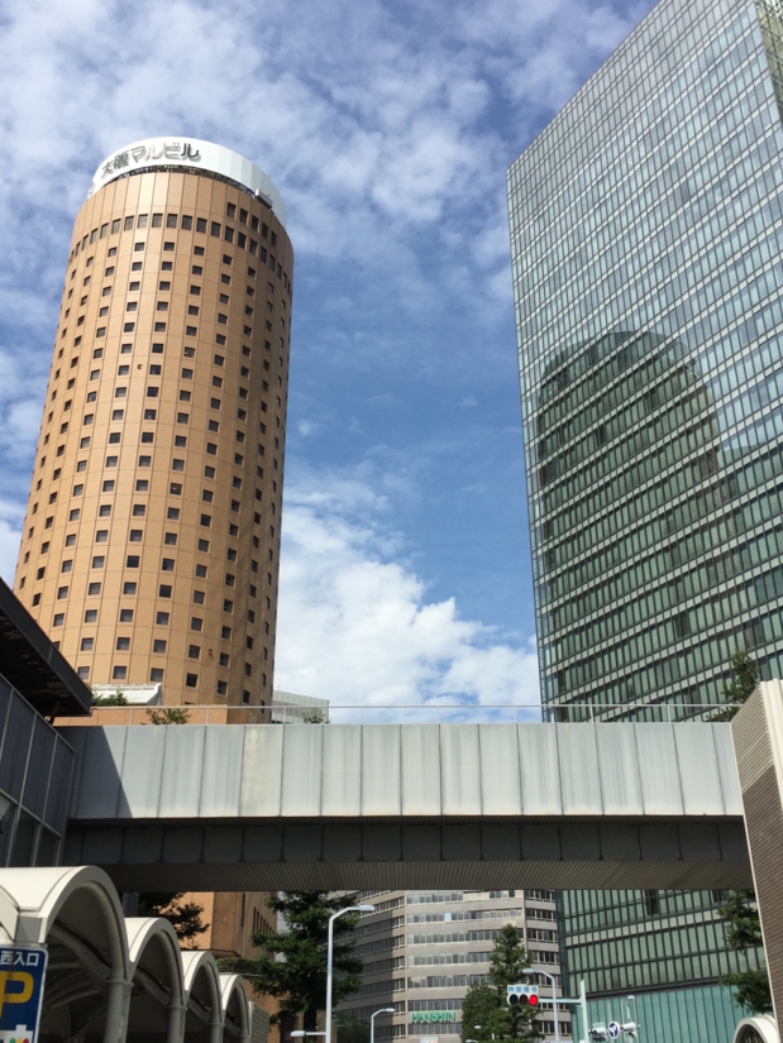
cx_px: 393
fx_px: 1085
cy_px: 528
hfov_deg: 39.7
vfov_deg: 51.3
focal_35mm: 36
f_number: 2.2
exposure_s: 1/2475
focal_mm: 4.15
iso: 32
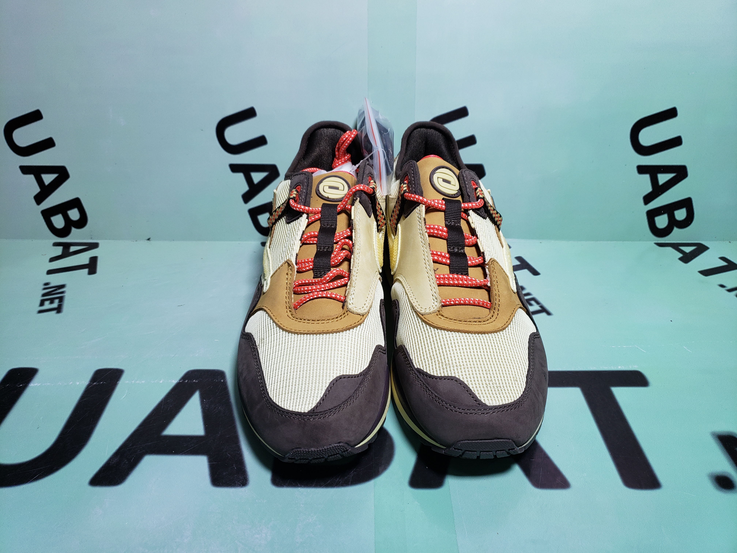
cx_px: 368
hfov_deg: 67.3
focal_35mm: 26
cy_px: 276
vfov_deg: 53.1
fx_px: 554
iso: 50
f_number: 1.5
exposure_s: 1/322
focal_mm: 4.3
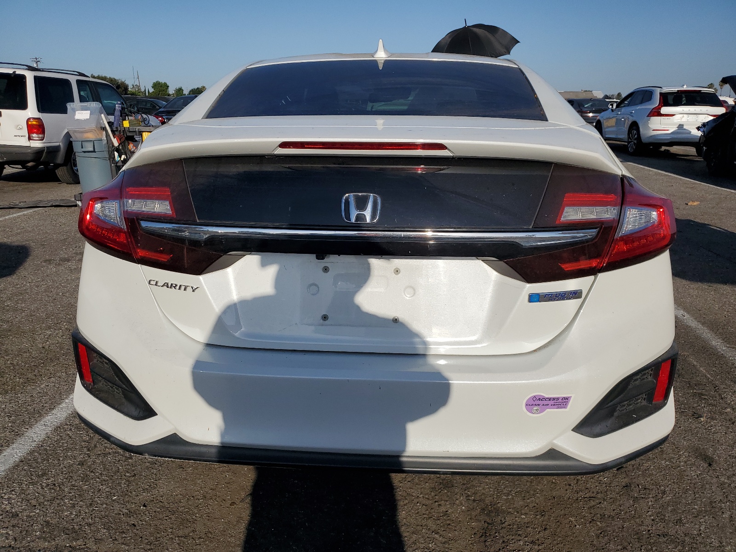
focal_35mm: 26
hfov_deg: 67.3
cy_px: 276
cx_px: 368
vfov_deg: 53.1
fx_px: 553
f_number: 1.5
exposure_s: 1/10000
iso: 50
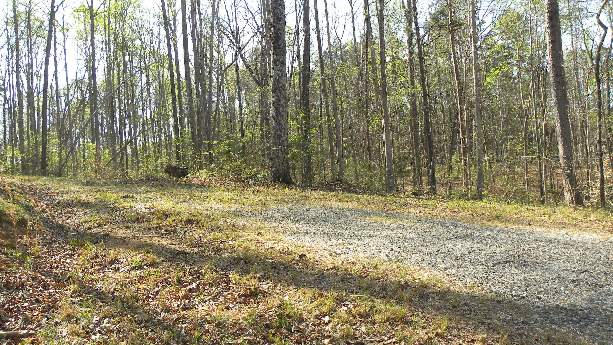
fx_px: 471
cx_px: 306
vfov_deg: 40.2
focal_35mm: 29
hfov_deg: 66.1
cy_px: 168
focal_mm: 4.6
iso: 64
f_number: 4
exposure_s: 1/133
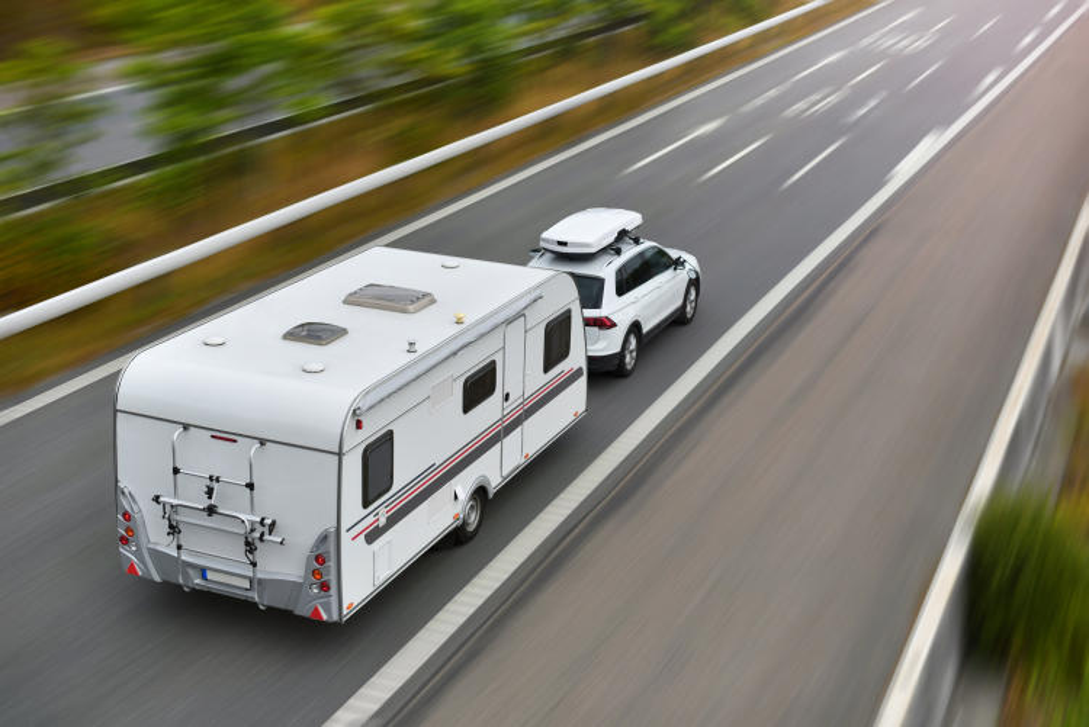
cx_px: 544
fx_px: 1513
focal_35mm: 50
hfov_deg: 39.6
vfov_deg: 27.0
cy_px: 364
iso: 100
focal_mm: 50
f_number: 2.2
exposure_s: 1/4000
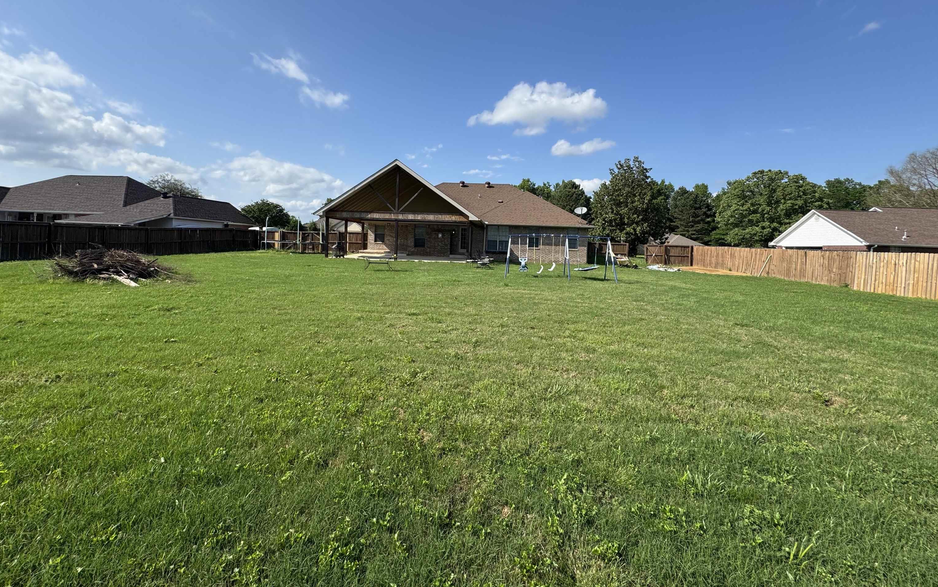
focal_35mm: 15
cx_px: 468
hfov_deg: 101.5
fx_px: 383
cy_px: 252
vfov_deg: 74.4
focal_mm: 2.22
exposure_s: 1/1709
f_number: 2.2
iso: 50
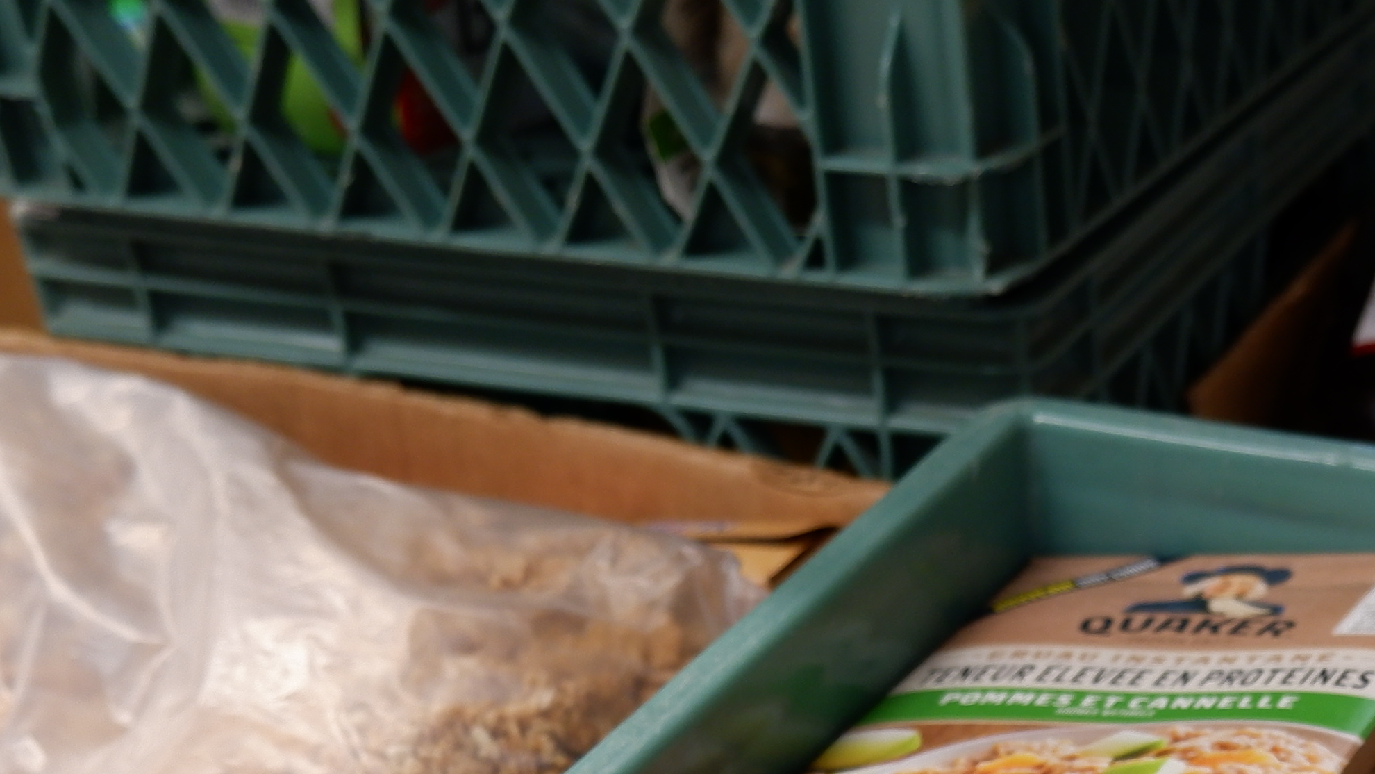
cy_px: 1274
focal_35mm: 73
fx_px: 2662
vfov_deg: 14.9
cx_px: 1311
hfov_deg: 27.6
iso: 250
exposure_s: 1/20
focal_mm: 15
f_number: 3.5
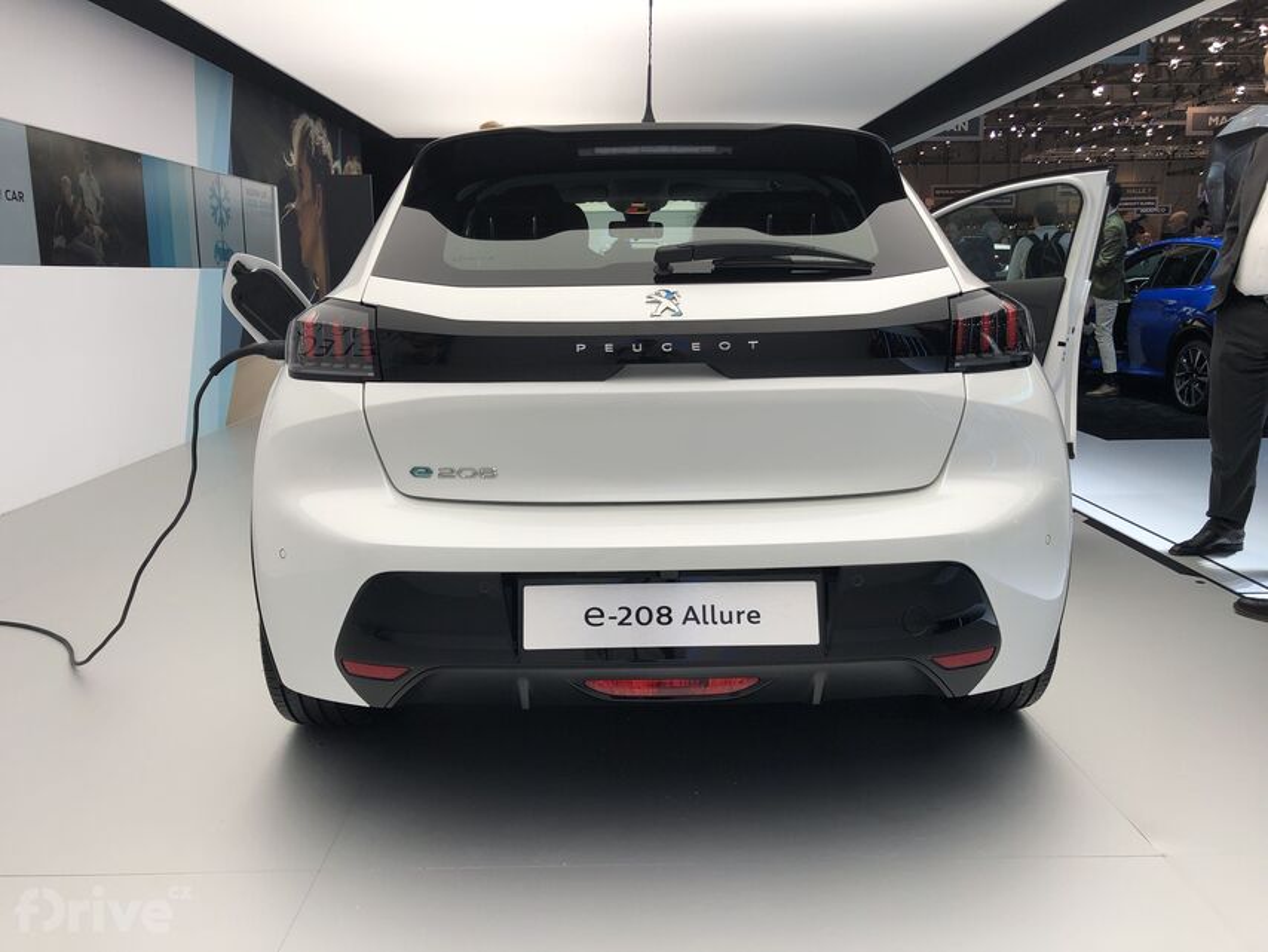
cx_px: 634
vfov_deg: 49.8
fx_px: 1026
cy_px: 476
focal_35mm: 28
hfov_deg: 63.4
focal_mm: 3.99
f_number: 1.8
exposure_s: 1/100
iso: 25
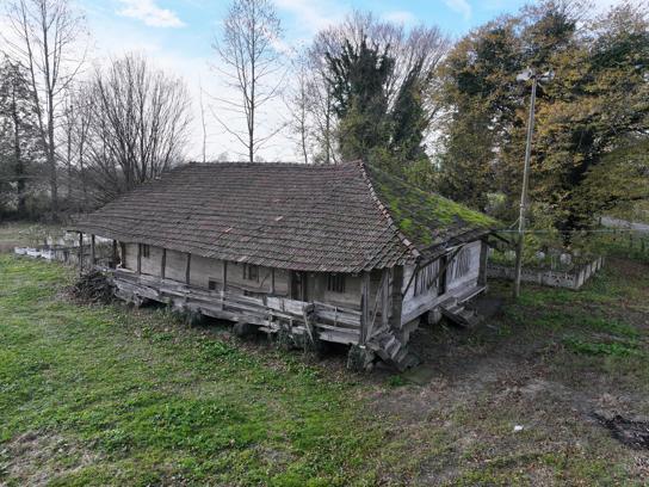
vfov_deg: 56.8
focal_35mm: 24
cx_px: 324
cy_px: 244
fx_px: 450
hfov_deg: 71.6
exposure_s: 1/2000
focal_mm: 12.29
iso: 410
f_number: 2.8
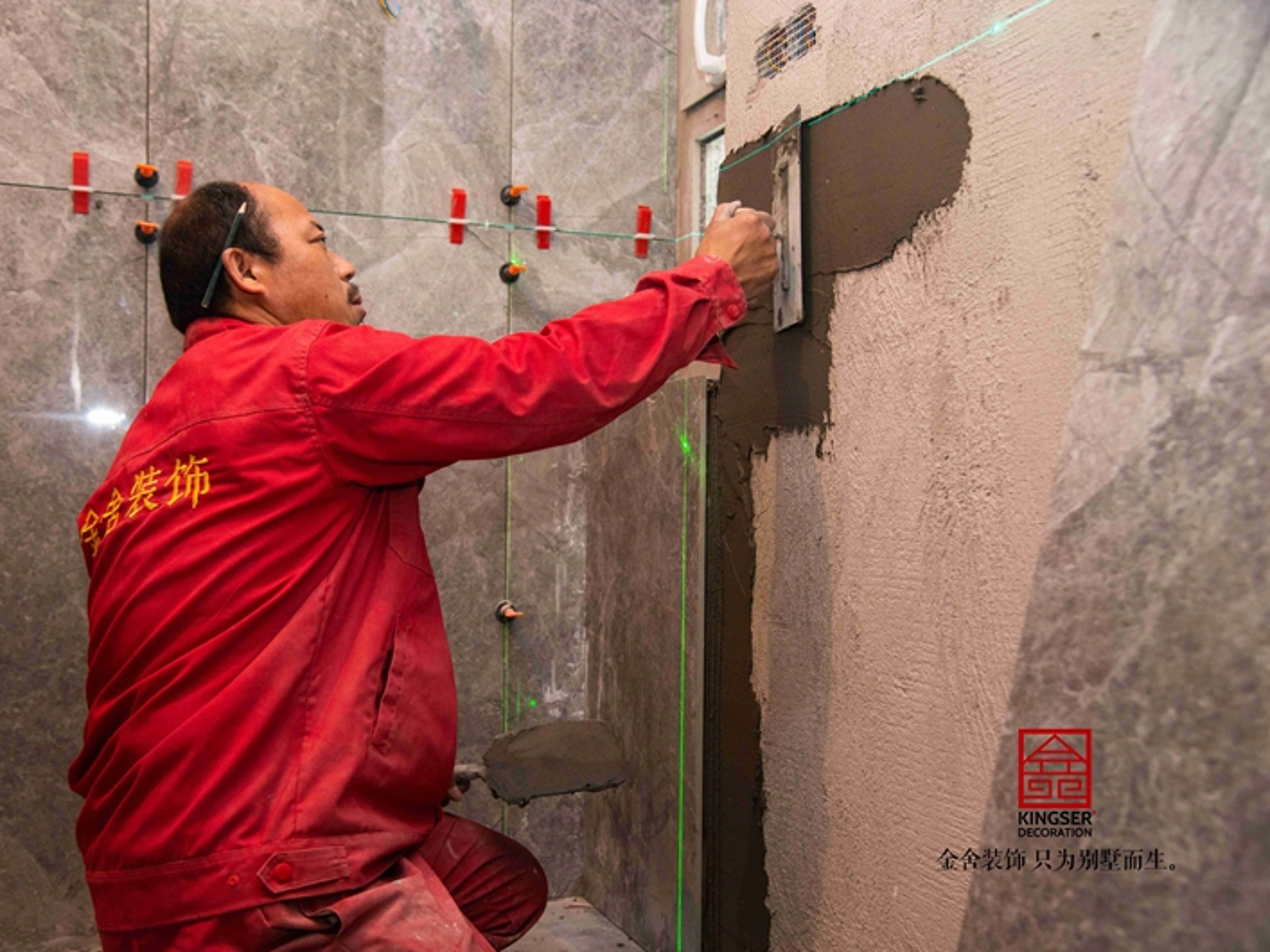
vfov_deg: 38.7
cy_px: 478
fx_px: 1357
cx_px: 586
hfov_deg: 50.1
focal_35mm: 37
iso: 1000
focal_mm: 34
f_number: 4.5
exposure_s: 1/125
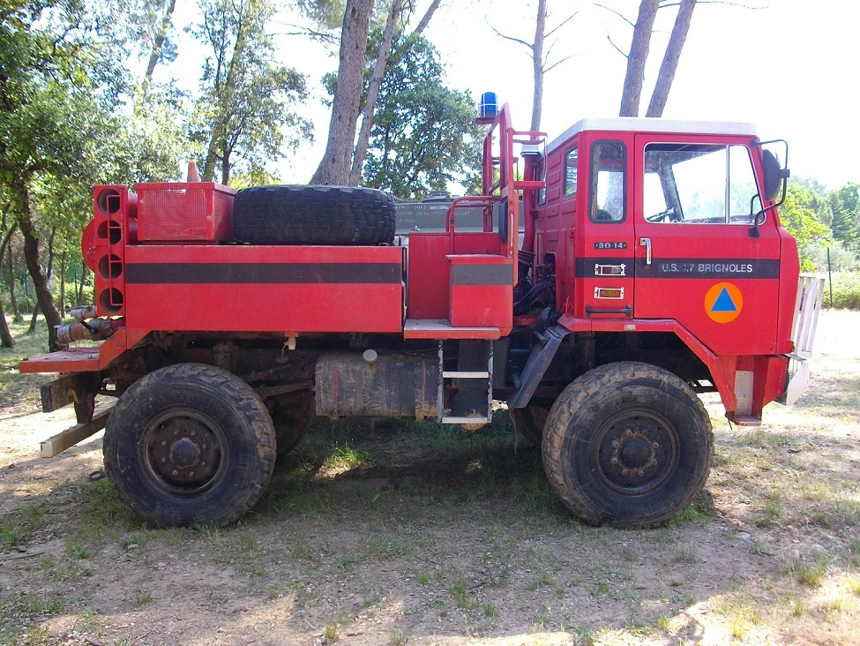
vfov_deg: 44.2
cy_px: 323
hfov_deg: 56.8
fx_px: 795
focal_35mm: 32
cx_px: 430
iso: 80
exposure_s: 1/137
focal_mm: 5.7
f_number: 2.9
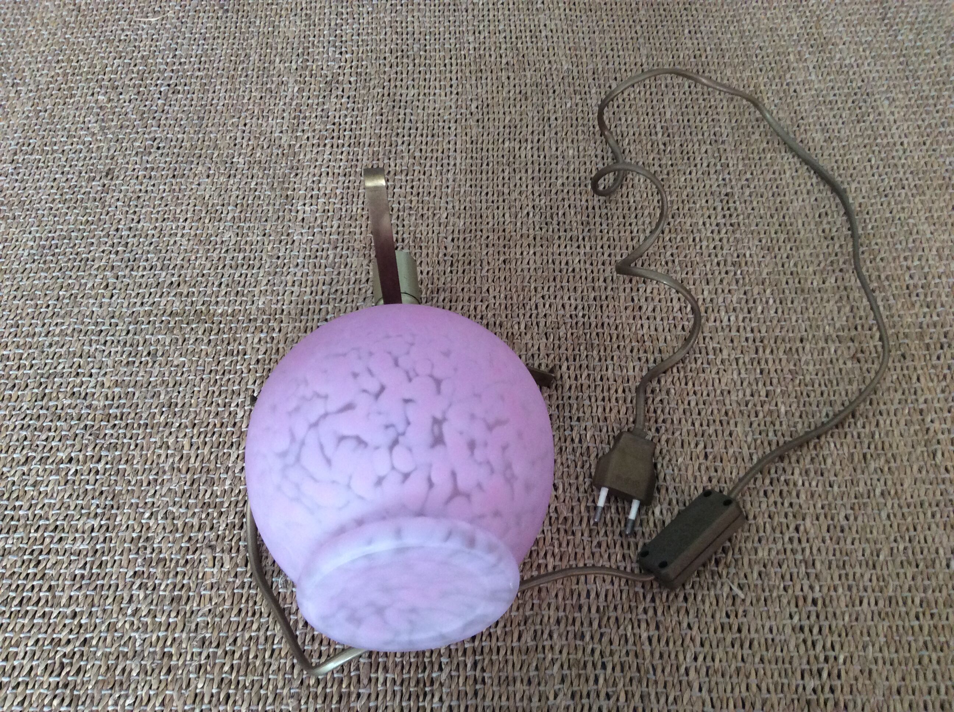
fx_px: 881
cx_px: 477
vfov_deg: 44.1
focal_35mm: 32
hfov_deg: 56.9
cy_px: 356
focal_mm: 3.3
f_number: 2.4
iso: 100
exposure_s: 1/24
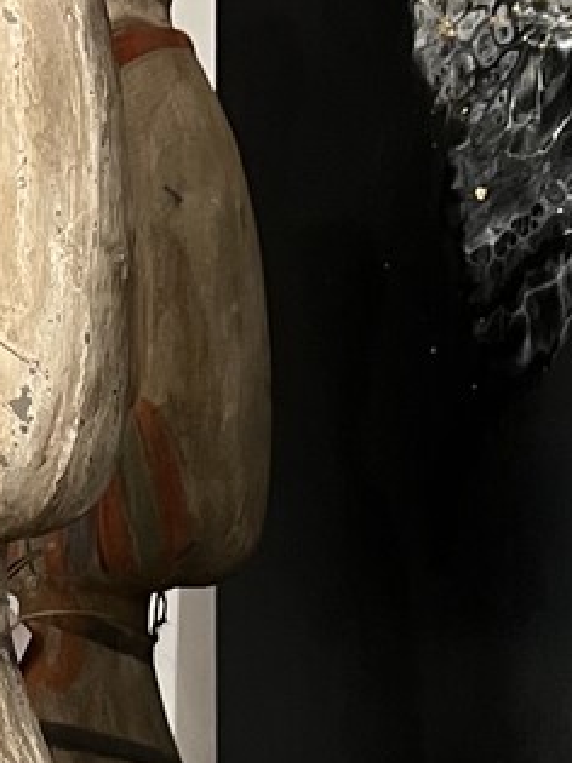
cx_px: 555
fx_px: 2910
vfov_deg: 13.7
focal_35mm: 132
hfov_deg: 11.1
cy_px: 1255
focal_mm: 5.7
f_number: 1.5
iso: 320
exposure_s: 1/50
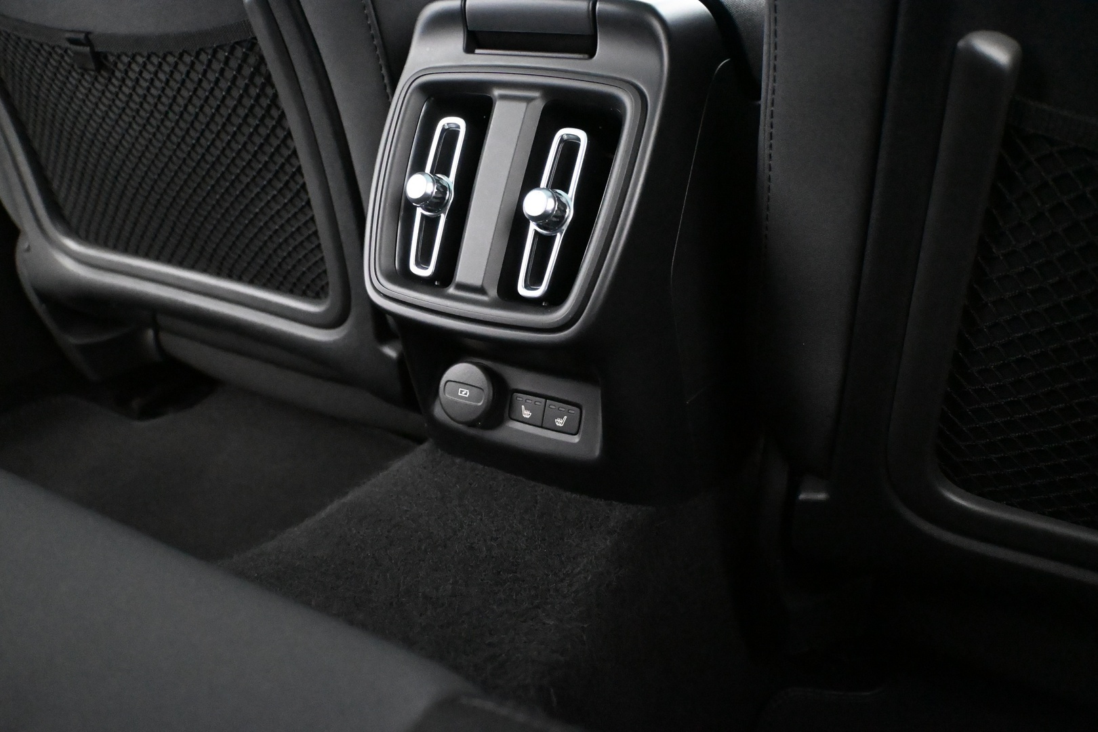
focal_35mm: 30
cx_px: 549
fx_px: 915
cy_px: 366
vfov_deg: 43.6
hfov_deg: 61.9
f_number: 3.8
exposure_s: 1/30
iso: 14400
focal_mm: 20
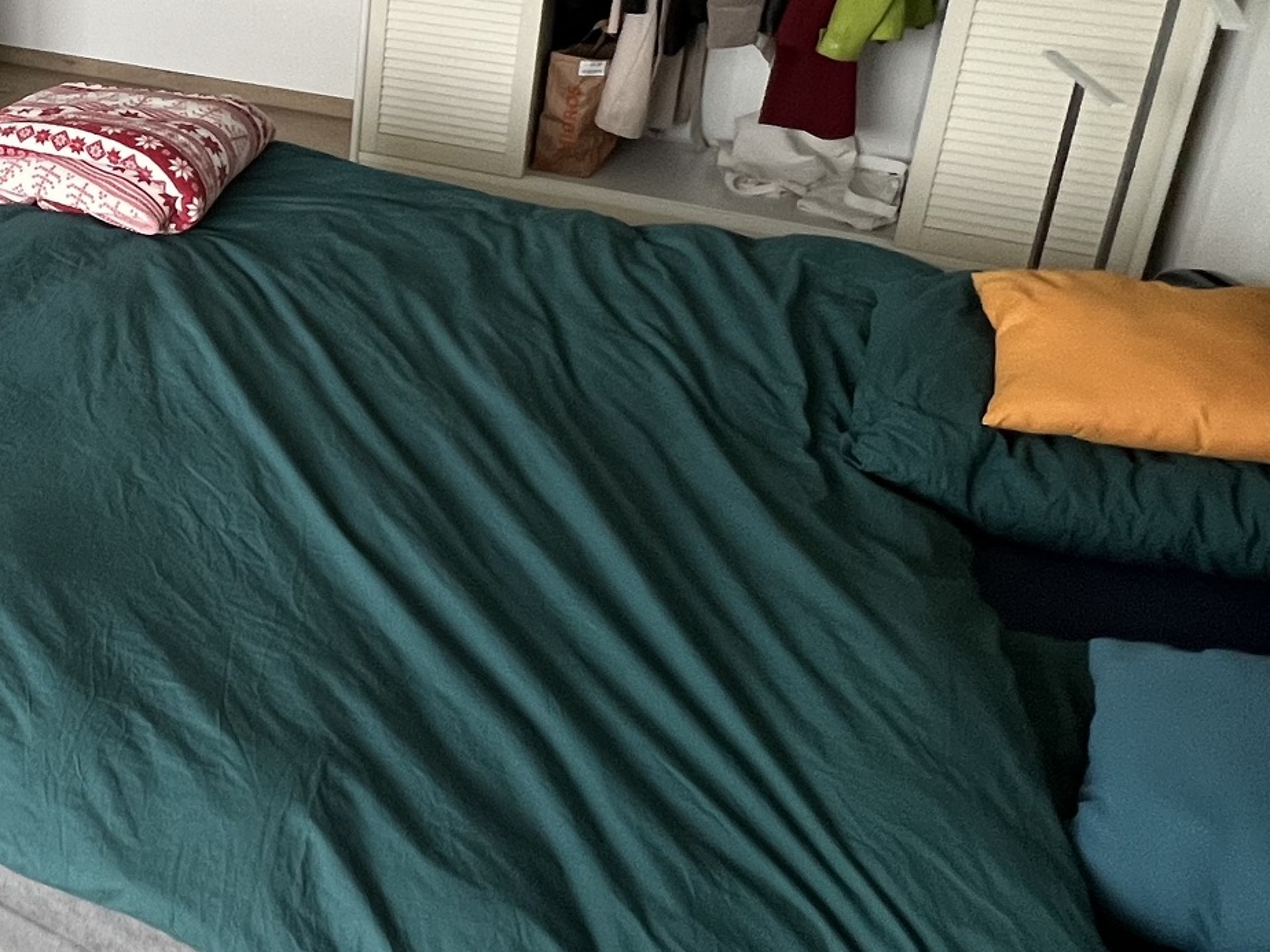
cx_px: 37
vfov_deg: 37.9
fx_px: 1321
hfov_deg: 44.6
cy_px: 158
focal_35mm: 36
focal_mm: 1.57
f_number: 1.8
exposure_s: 1/73
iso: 250
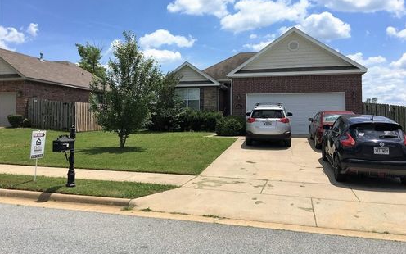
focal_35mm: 31
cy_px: 112
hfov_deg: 61.2
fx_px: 343
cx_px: 202
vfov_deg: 40.5
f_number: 2.2
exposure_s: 1/2481
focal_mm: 4.15
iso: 25
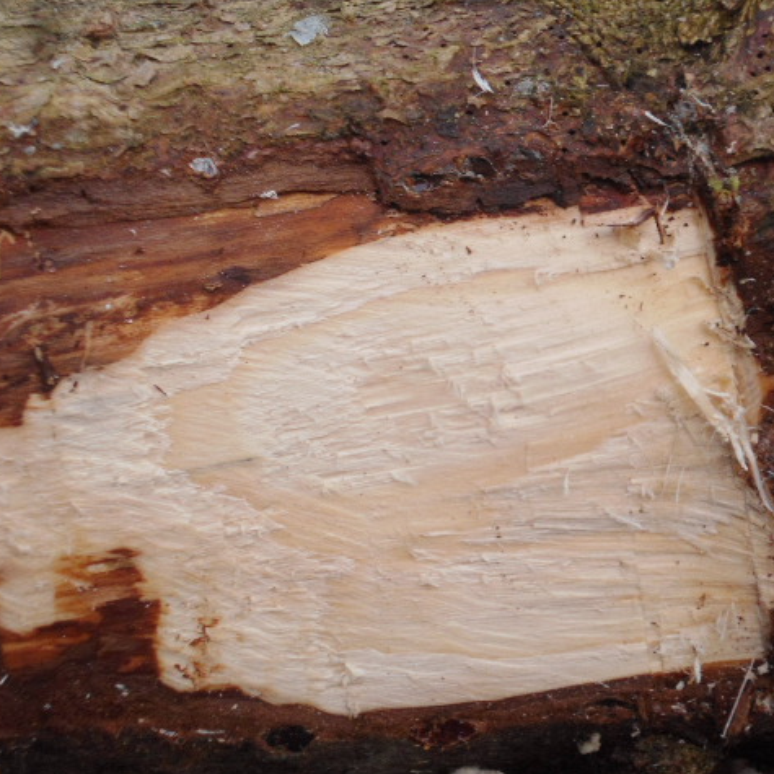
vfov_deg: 23.1
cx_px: 497
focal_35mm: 75
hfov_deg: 23.0
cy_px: 389
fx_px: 1897
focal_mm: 11.2
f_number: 4.2
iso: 200
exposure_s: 1/250
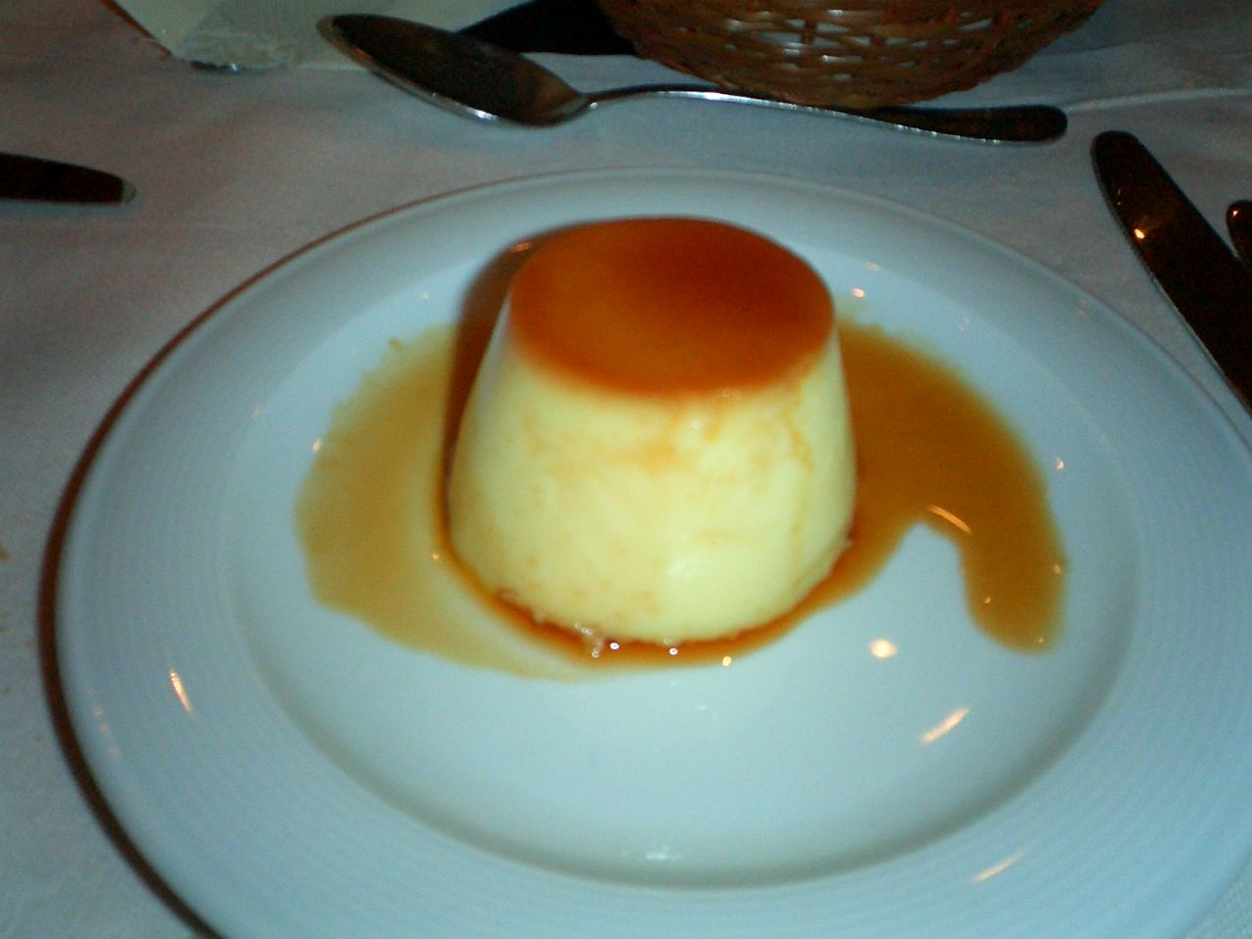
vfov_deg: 38.7
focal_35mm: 37
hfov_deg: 50.1
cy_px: 470
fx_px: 1338
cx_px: 626
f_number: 3.5
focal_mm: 5.6
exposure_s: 1/40
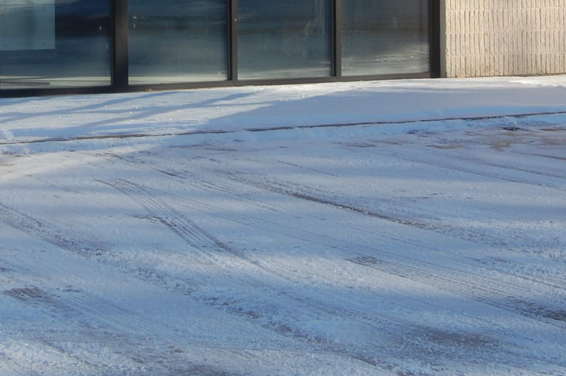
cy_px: 6
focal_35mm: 119
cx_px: 109
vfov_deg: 11.4
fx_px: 1870
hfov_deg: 17.1
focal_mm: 32
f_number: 8
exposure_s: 1/250
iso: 200
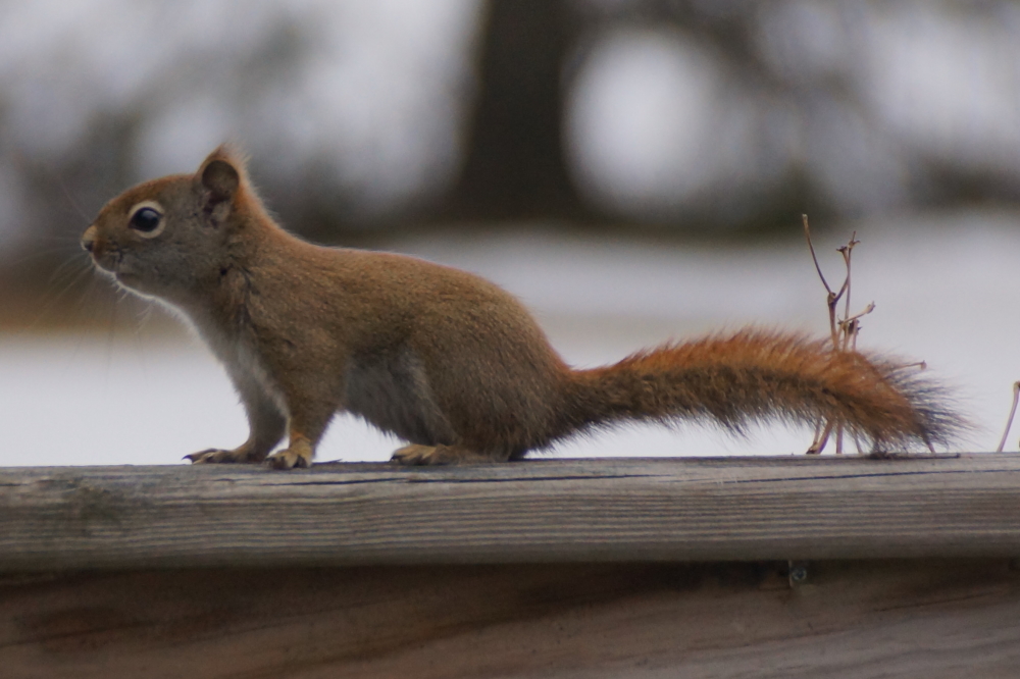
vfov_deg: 3.7
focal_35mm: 375
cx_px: 510
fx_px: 10621
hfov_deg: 5.5
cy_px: 340
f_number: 6.3
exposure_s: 1/400
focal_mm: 250
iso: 400
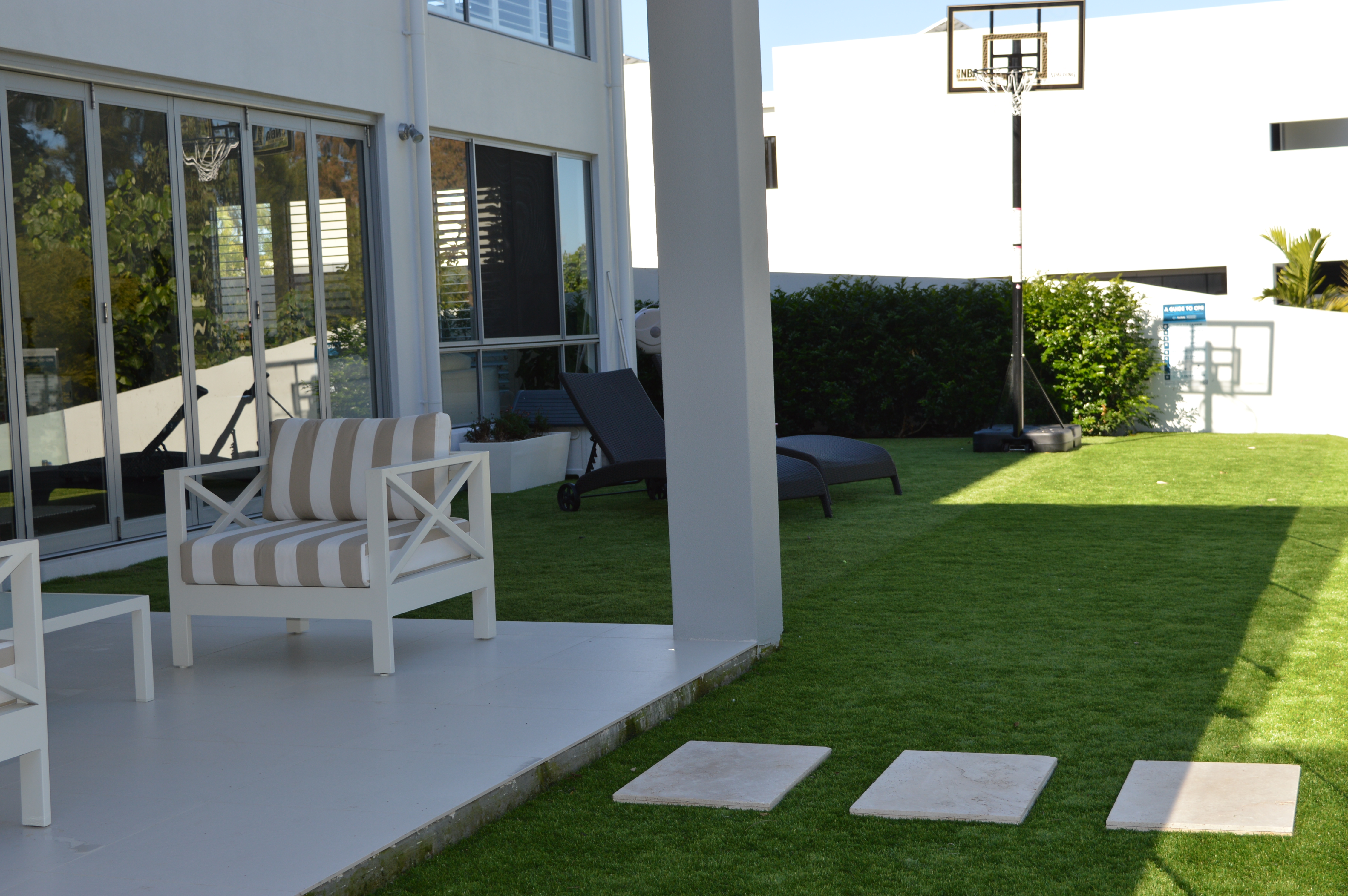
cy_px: 448
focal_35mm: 52
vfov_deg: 25.7
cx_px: 674
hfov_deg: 37.9
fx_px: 1964
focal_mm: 35
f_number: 6.3
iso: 100
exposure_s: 1/200
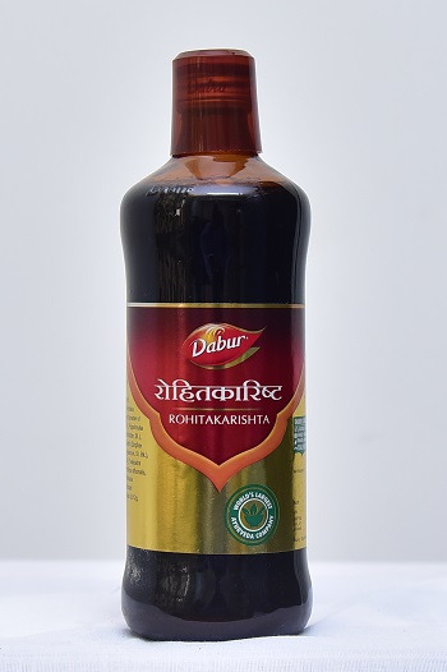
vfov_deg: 42.8
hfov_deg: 29.2
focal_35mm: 46
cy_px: 336
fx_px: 858
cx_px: 224
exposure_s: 1/100
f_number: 4
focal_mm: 46
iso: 1250
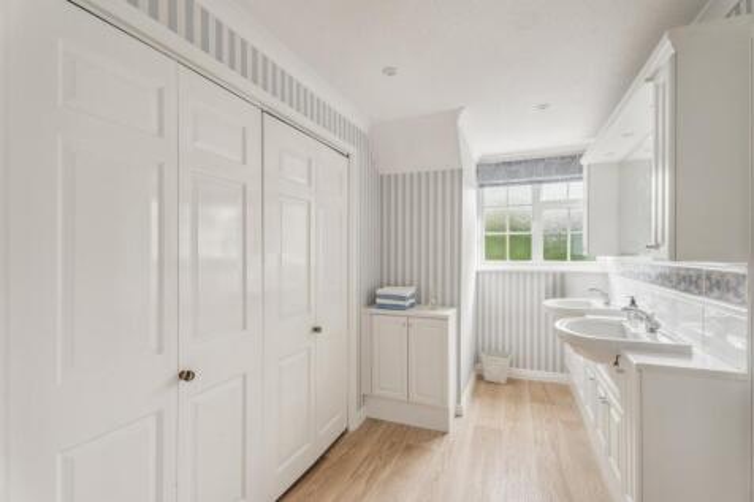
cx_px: 377
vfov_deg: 73.7
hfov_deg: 96.8
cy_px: 251
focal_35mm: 16
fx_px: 335
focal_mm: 16
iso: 640
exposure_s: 1/40
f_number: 8
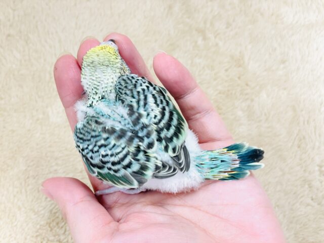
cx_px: 162
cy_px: 122
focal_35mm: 52
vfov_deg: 28.0
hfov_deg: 36.8
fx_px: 487
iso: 125
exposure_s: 1/99
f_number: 2
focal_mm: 6
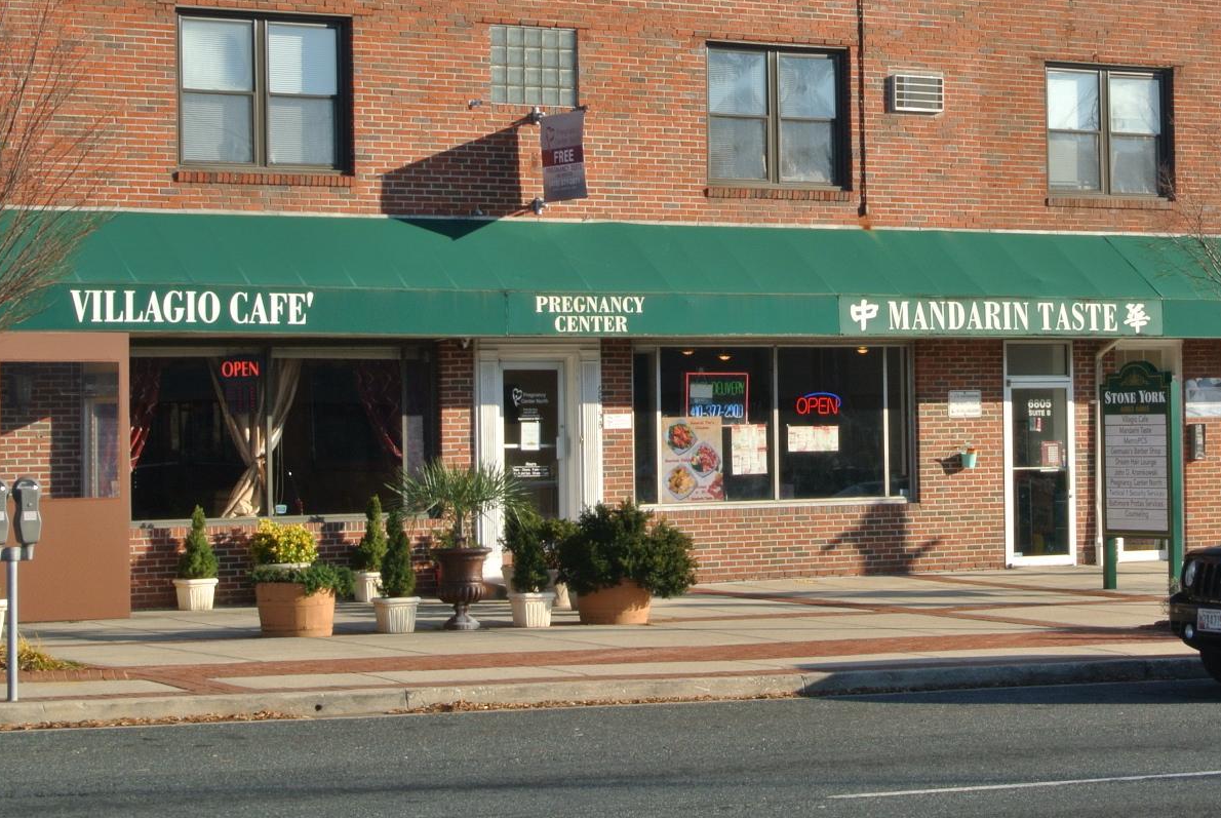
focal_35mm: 96
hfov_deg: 21.0
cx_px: 949
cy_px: 317
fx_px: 3260
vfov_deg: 14.3
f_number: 13
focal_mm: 21.9
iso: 100
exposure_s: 1/60
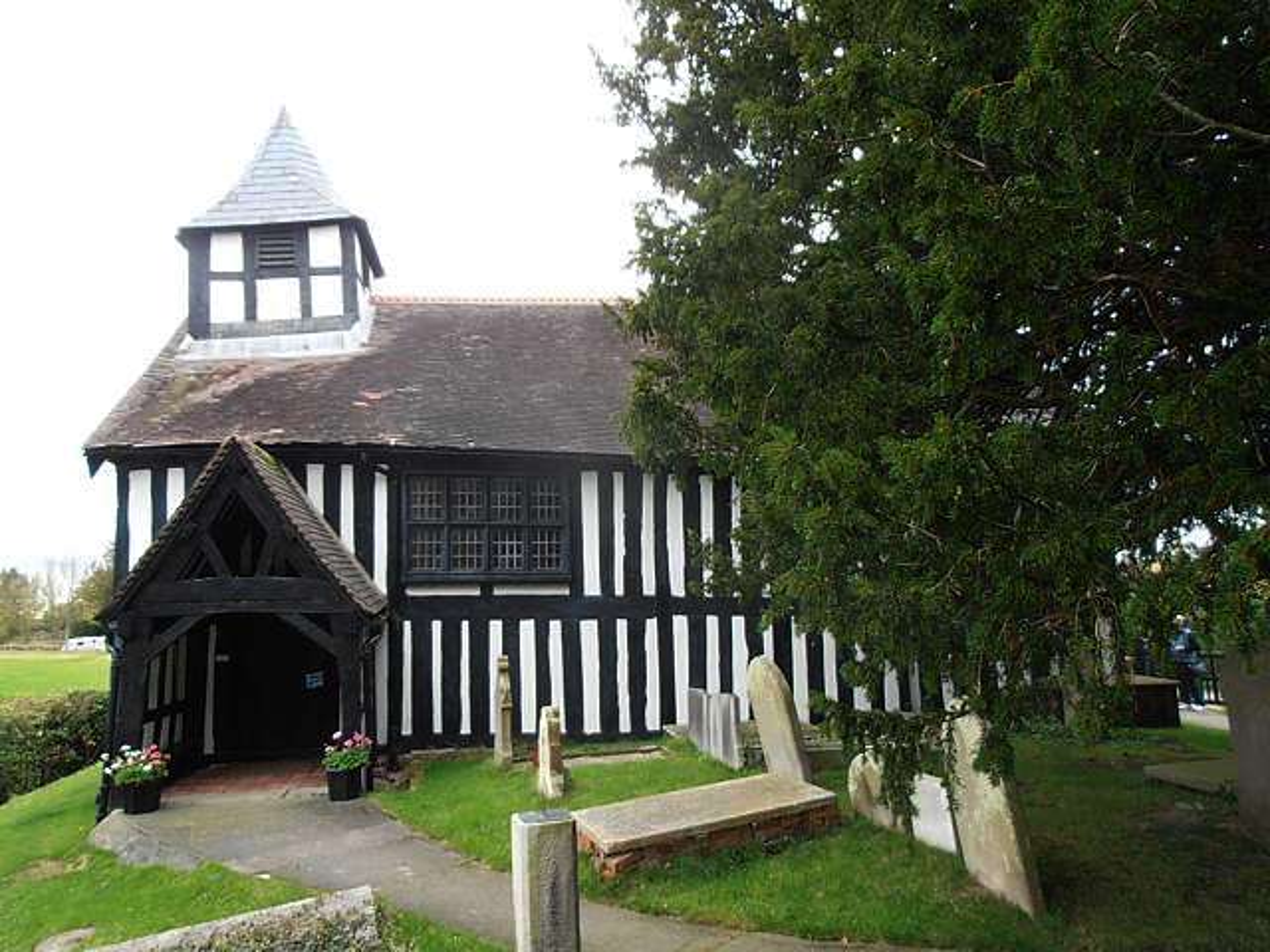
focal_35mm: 24
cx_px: 635
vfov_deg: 56.8
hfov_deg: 71.6
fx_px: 881
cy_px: 476
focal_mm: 4.2
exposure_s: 1/30
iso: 100
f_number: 3
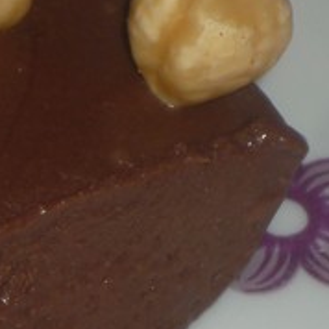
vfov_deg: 3.9
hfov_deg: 3.8
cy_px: 120
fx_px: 4882
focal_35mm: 454
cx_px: -196
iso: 100
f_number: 5.8
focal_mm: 19.9
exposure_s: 1/60
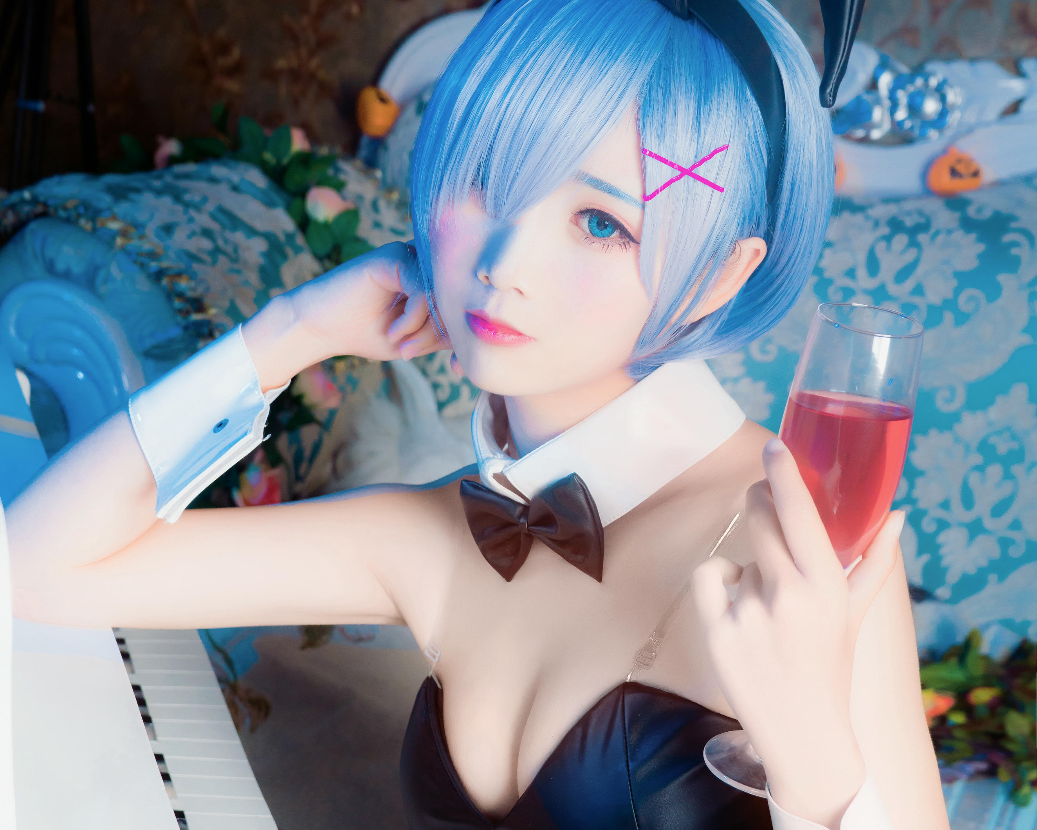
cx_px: 518
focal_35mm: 62
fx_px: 1903
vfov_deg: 24.5
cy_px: 526
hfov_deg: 30.5
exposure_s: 1/80
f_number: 7.1
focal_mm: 44
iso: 1600
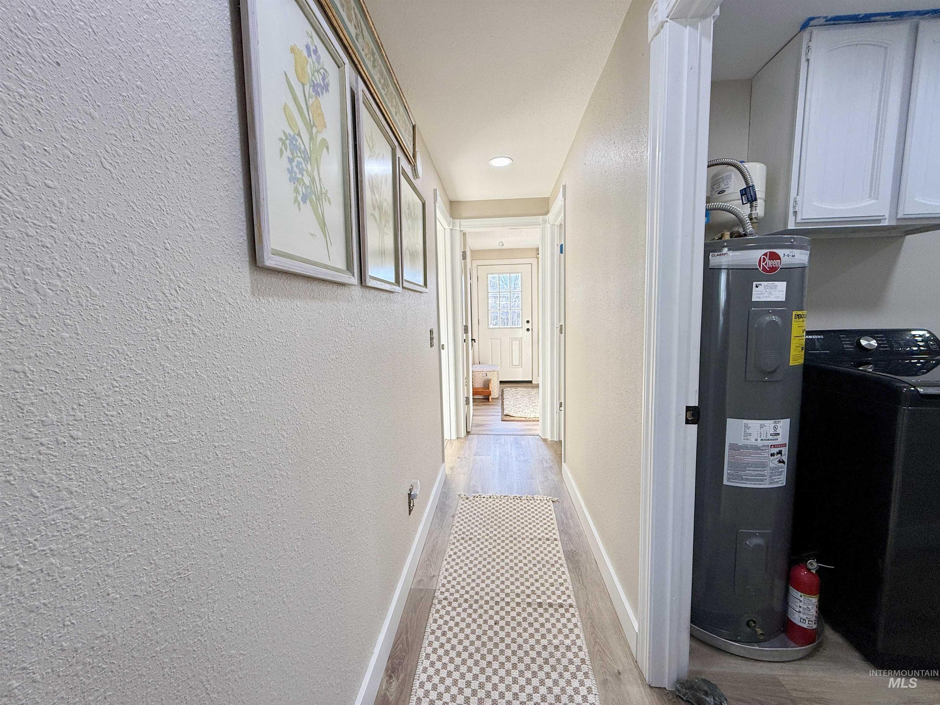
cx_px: 470
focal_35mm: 14
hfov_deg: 102.1
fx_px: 380
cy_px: 352
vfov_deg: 85.7
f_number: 2.2
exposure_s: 1/120
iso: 64
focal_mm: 2.22
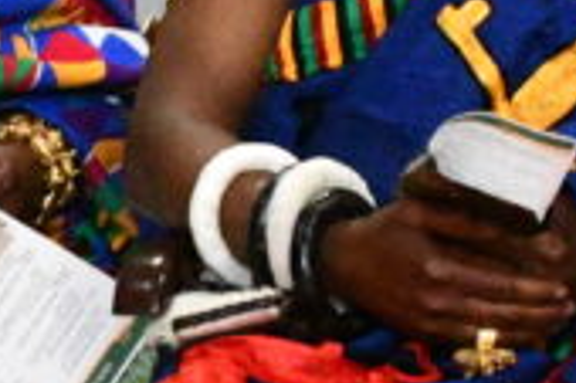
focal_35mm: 561
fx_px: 8967
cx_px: -620
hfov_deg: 3.6
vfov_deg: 2.4
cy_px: 164
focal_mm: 62
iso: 12800
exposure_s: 1/125
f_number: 14
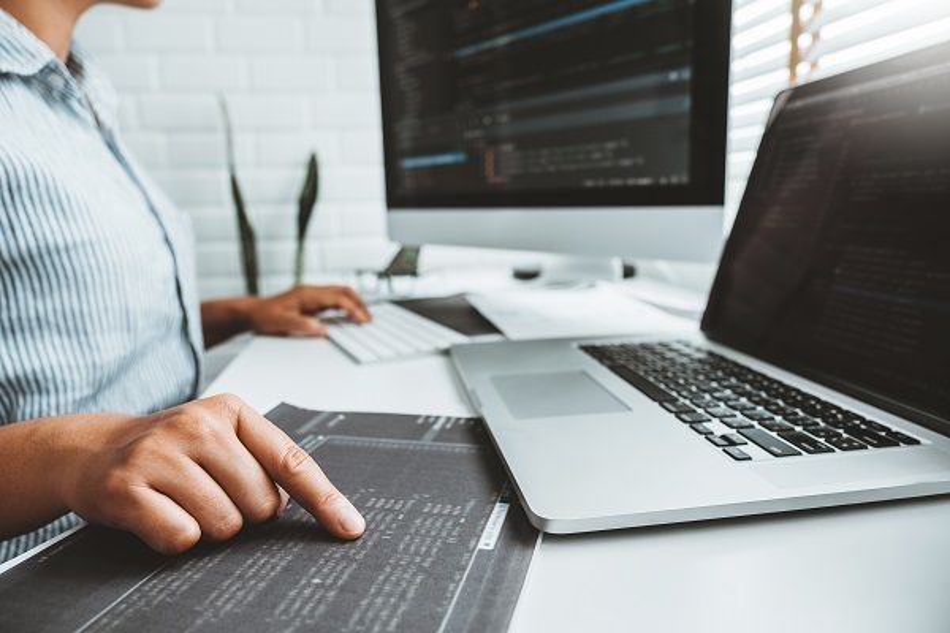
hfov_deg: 73.7
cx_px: 475
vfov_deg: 53.1
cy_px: 316
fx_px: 633
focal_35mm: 24
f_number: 2.8
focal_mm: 16
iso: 200
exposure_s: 1/250
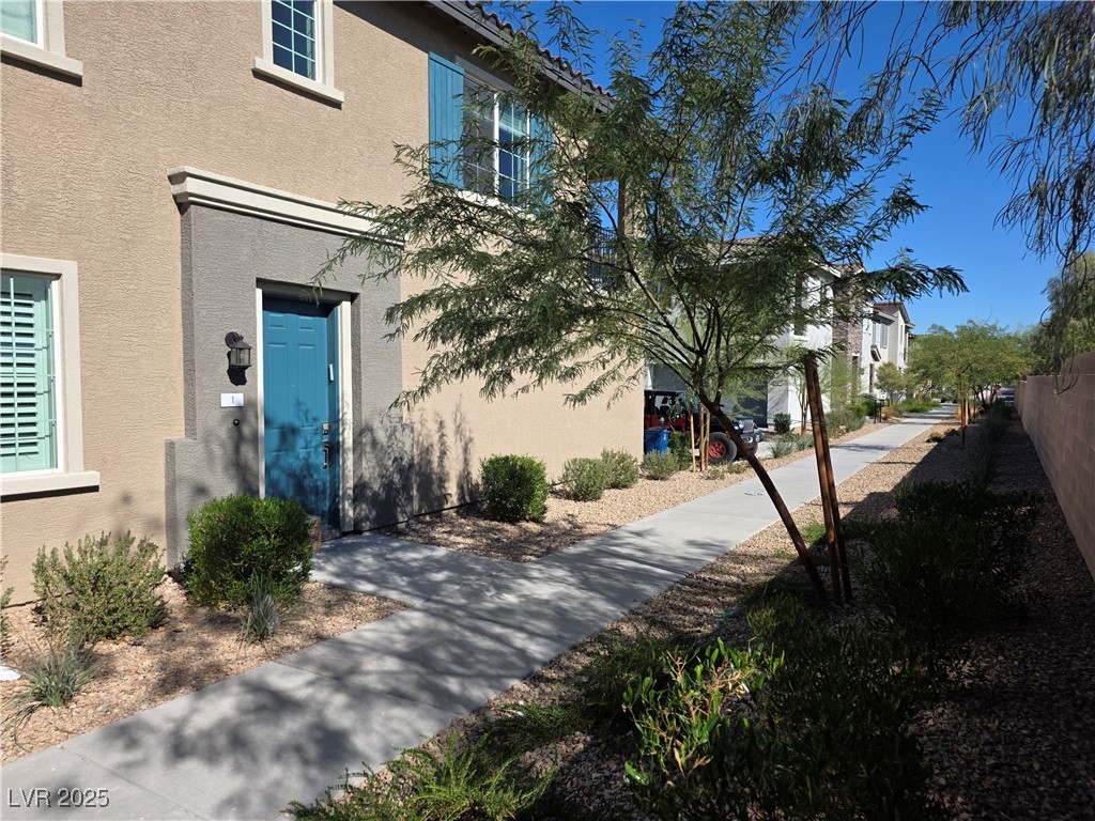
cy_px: 410
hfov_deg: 73.9
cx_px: 548
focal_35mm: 23
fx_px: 728
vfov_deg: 58.9
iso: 80
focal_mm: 6.25
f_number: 1.7
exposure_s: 1/5958
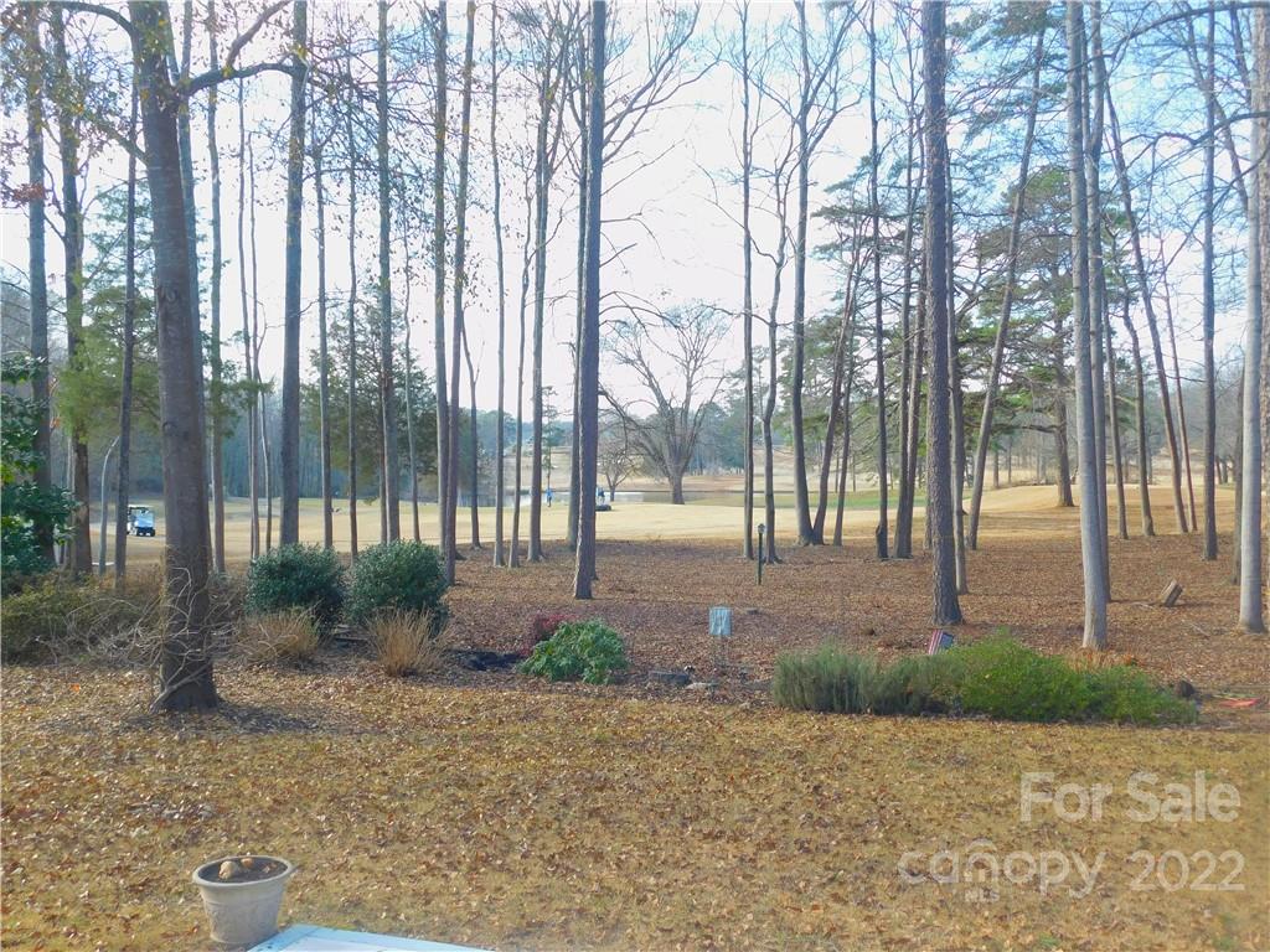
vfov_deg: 39.7
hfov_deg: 51.4
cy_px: 476
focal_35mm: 36
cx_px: 635
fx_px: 1321
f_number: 3.5
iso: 125
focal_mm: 6.3
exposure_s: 1/160
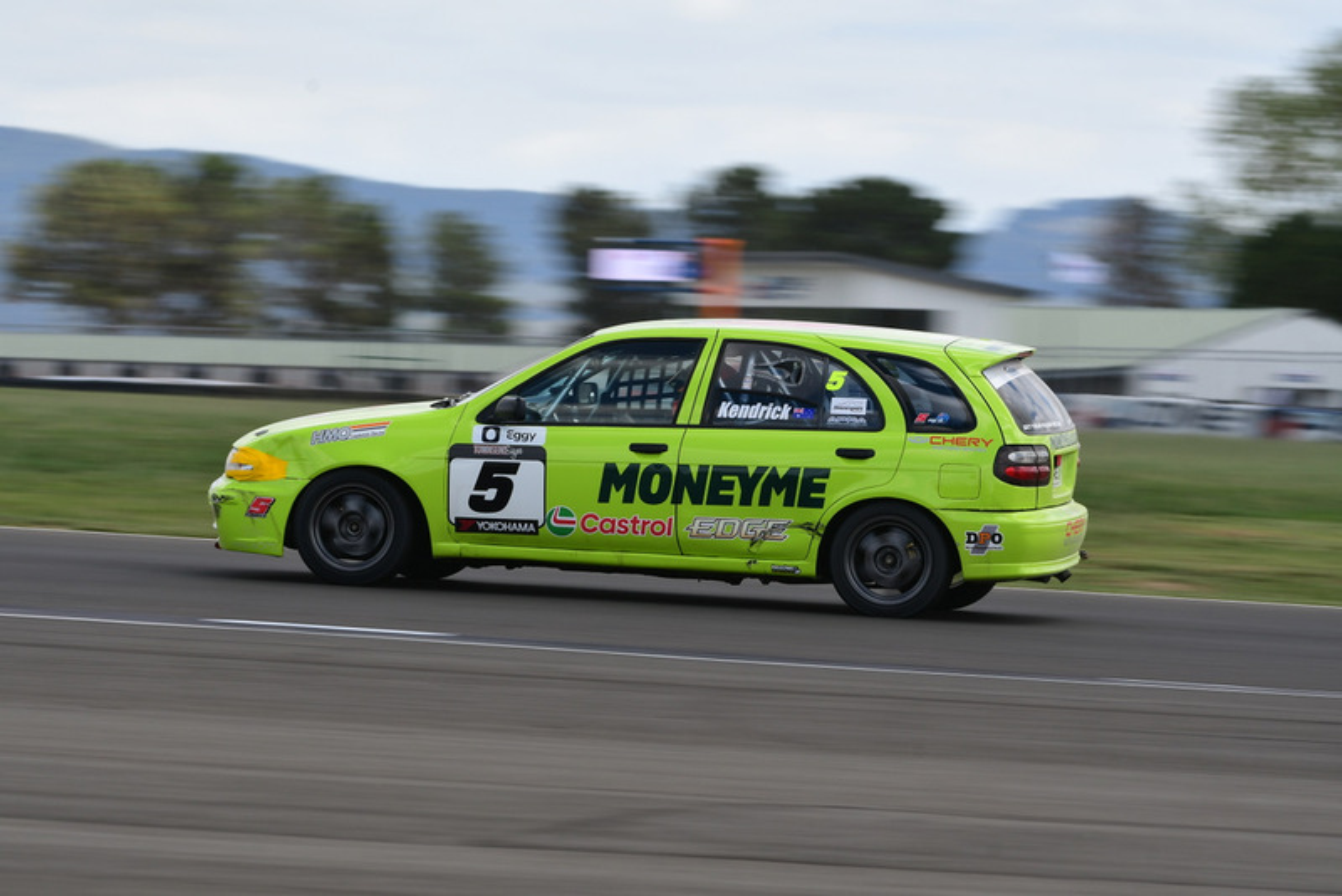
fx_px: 11187
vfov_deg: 4.6
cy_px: 448
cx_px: 671
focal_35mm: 300
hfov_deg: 6.9
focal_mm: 200
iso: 125
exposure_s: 1/160
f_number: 10
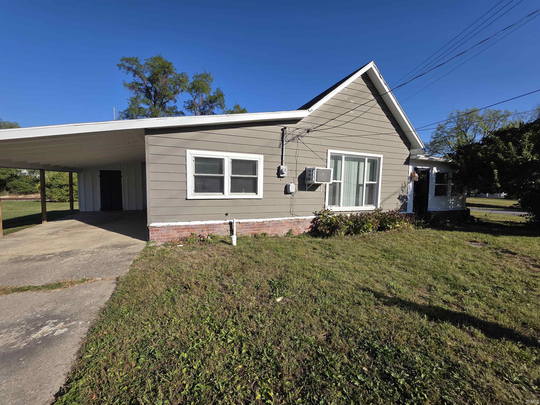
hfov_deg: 106.2
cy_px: 202
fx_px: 203
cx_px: 270
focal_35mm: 13
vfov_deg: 89.9
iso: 40
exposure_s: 1/2308
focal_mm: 2.2
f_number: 1.9
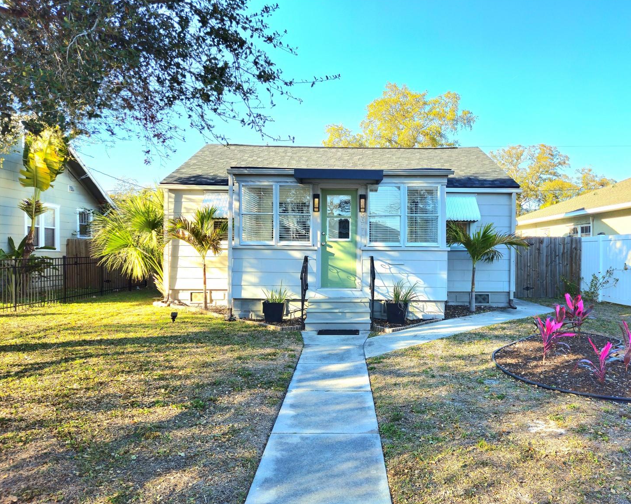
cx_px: 350
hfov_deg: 67.9
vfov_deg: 56.8
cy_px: 258
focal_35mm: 25
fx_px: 467
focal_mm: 5.4
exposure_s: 1/455
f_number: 1.8
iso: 25
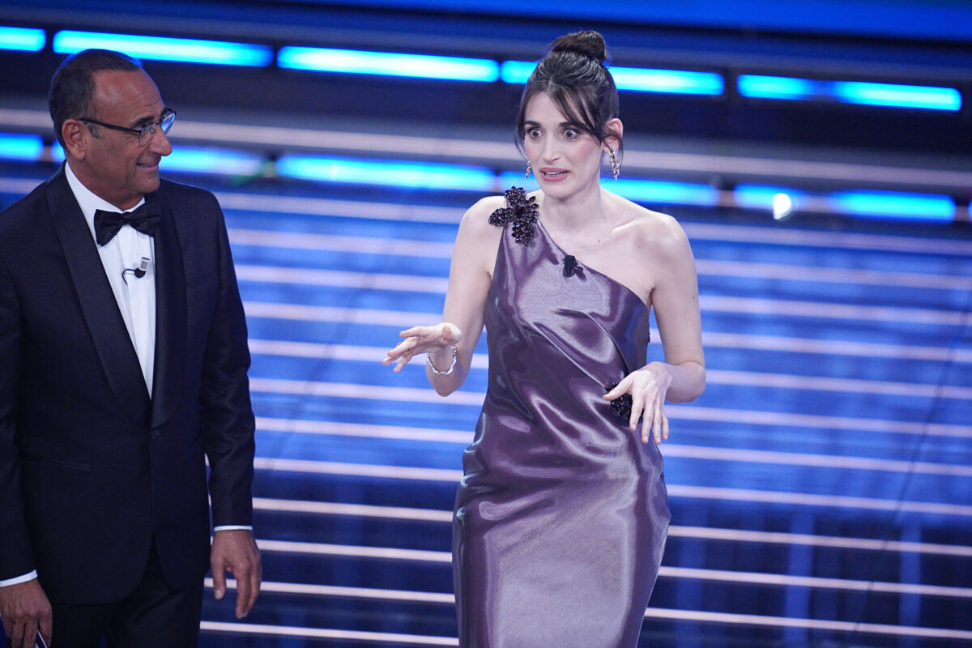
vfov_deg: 3.4
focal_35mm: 400
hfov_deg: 5.2
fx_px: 10799
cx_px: 486
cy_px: 324
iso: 4000
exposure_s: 1/640
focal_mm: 400
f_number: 2.8
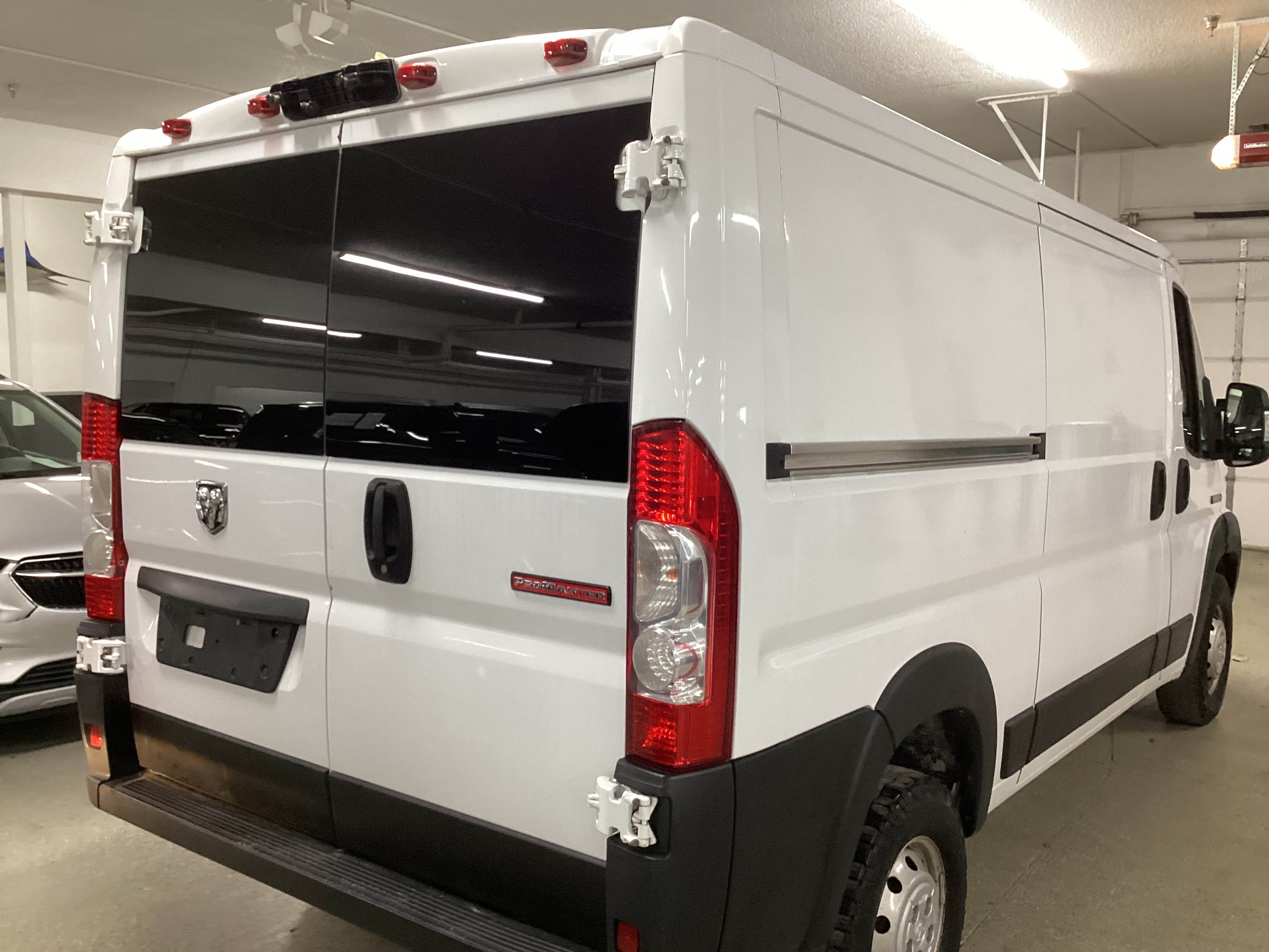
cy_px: 476
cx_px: 634
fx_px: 1136
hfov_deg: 58.4
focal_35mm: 31
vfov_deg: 45.4
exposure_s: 1/50
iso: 200
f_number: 2.4
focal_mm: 3.3
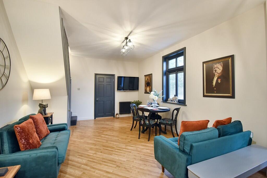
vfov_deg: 72.1
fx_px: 122
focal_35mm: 16
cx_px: 134
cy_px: 89
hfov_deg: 95.0
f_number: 4.8
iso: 360
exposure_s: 1/15
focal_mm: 11
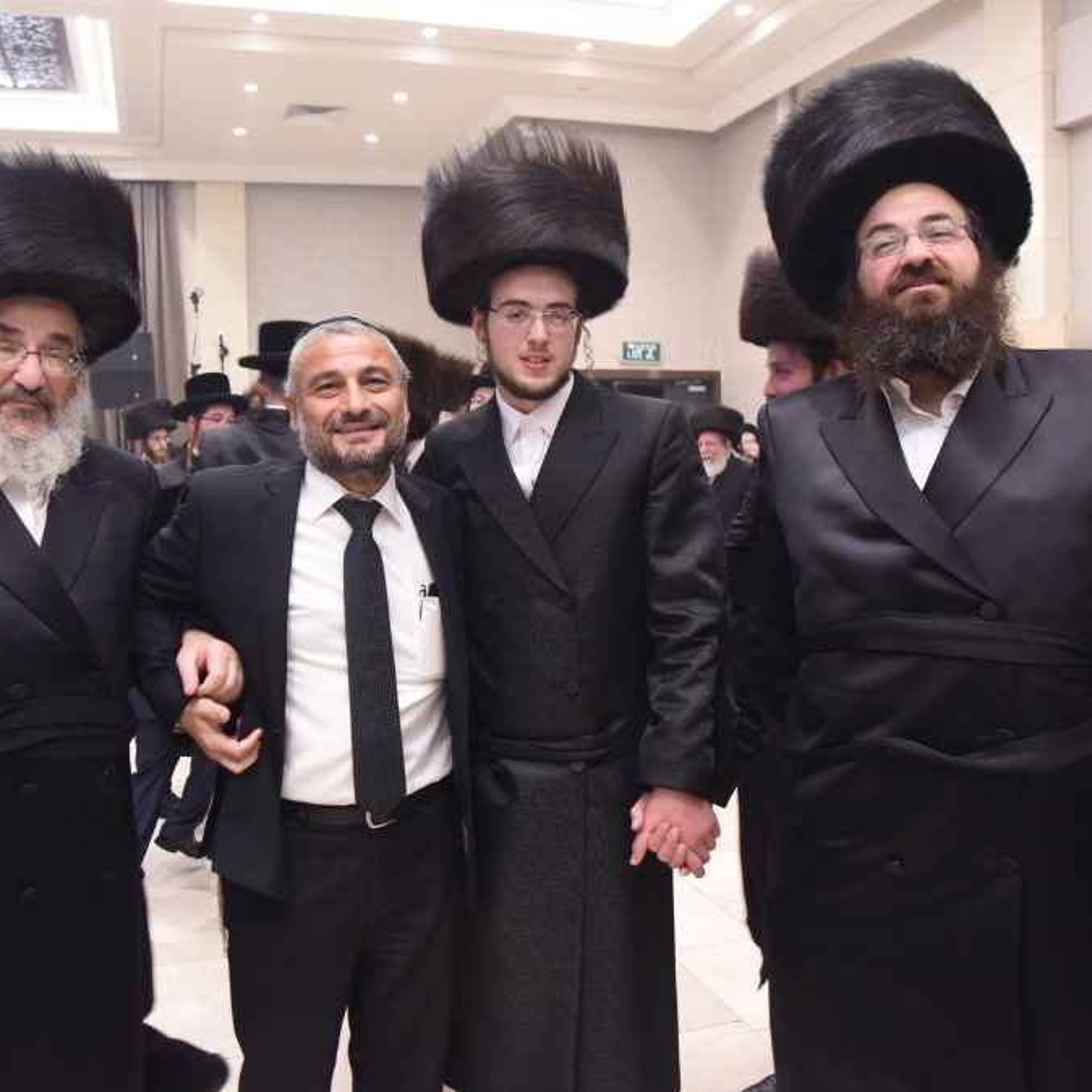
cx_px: 478
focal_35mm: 31
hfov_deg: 52.4
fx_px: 1106
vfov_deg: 52.5
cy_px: 550
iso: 2000
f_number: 5
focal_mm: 24
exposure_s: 1/100
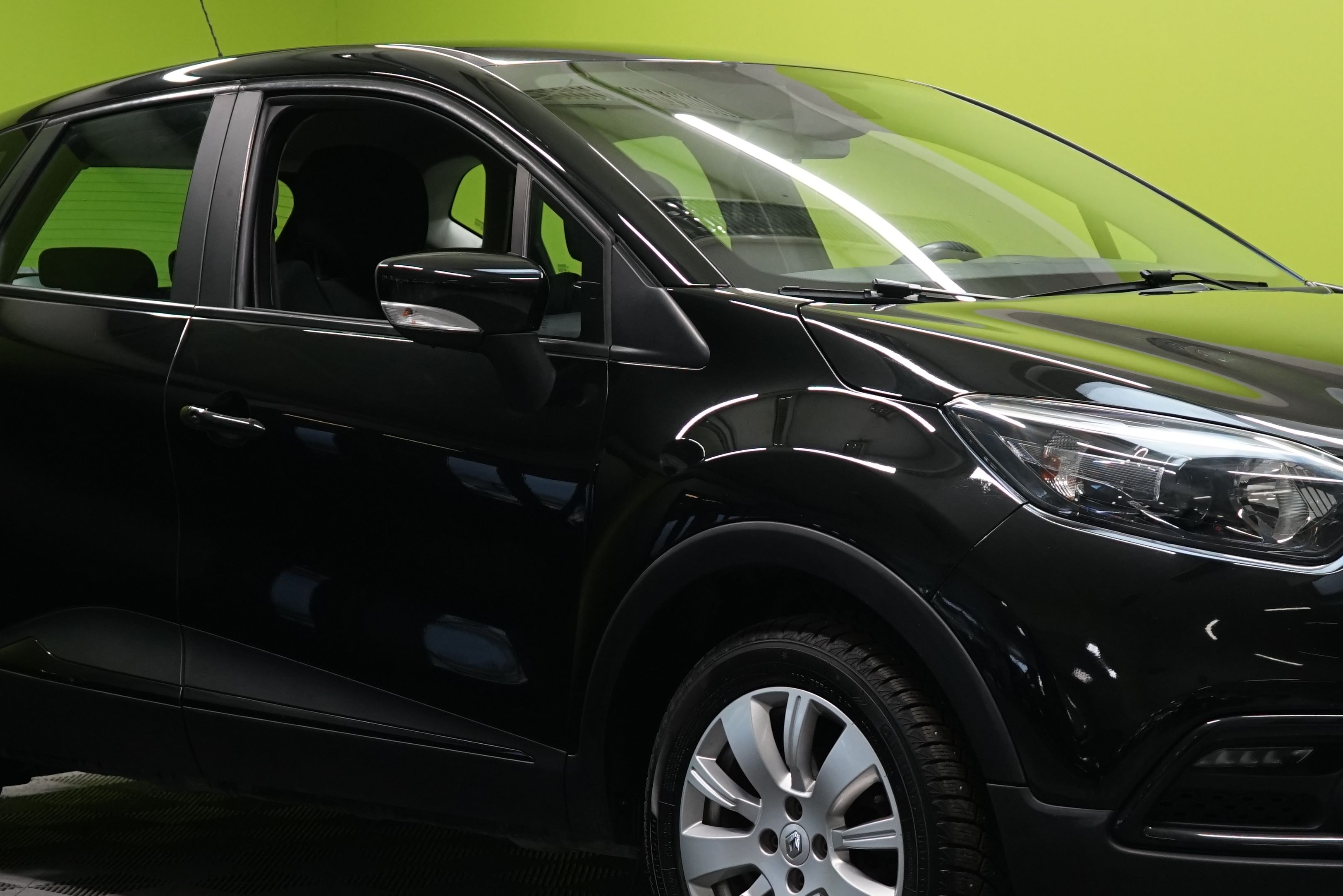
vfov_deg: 16.1
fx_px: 3171
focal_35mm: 85
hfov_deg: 23.9
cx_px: 808
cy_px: 526
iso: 1000
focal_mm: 46
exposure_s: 1/30
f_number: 4.5
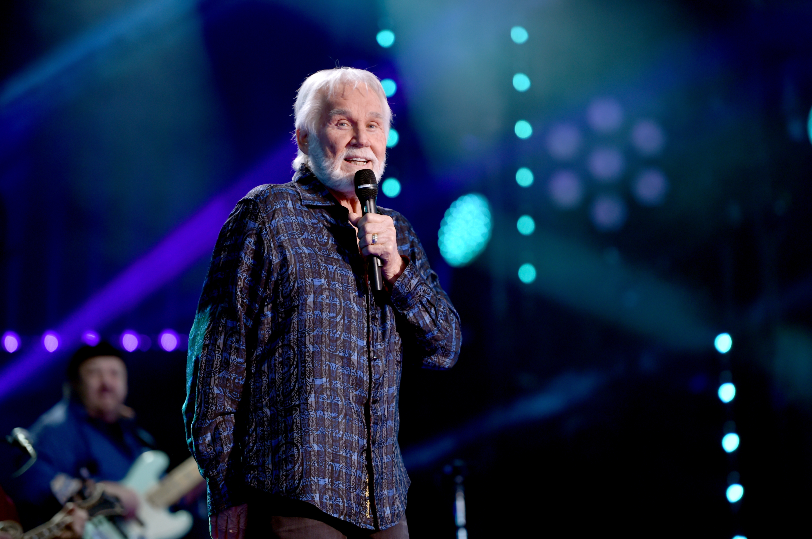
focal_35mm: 185
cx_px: 406
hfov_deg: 11.1
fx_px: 4168
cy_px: 270
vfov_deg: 7.4
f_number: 2.8
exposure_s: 1/400
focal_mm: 185
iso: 1600
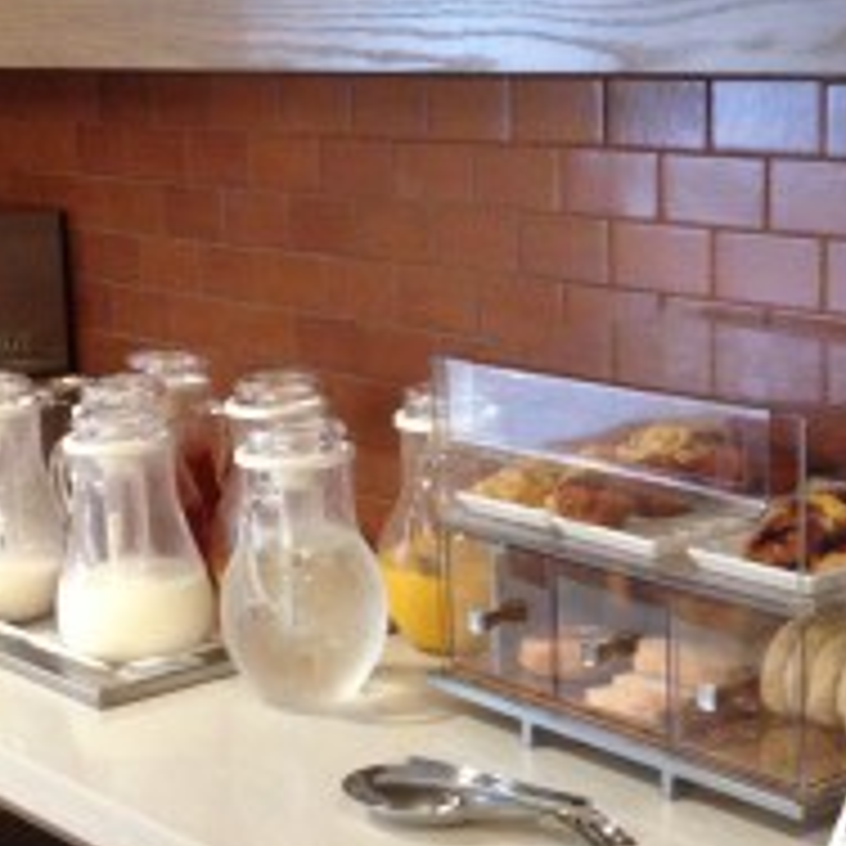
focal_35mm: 80
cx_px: 506
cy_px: 594
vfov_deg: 21.5
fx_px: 2212
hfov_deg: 21.6
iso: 320
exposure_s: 1/20
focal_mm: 4.12
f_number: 2.4
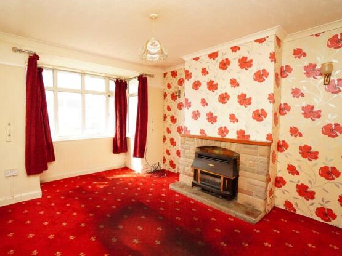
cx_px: 161
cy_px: 127
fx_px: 168
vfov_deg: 74.7
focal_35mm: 17
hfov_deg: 90.9
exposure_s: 1/160
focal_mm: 10
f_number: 4
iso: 400
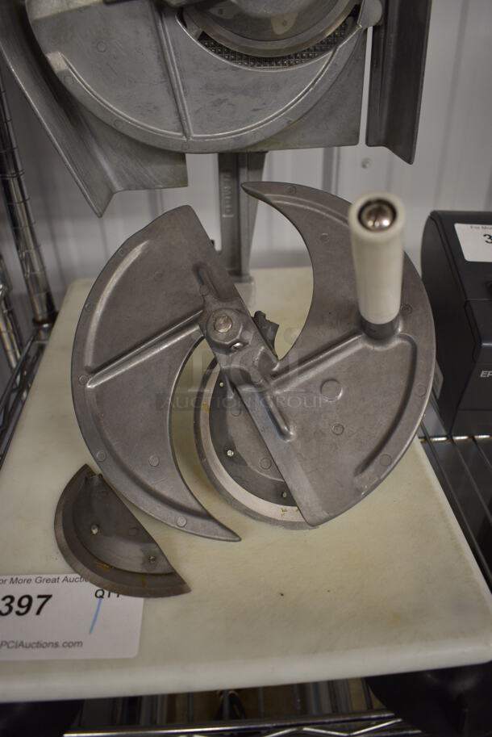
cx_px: 246
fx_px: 553
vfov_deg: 67.3
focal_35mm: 27
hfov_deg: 48.0
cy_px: 368
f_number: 3.5
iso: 400
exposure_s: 1/60
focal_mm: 18
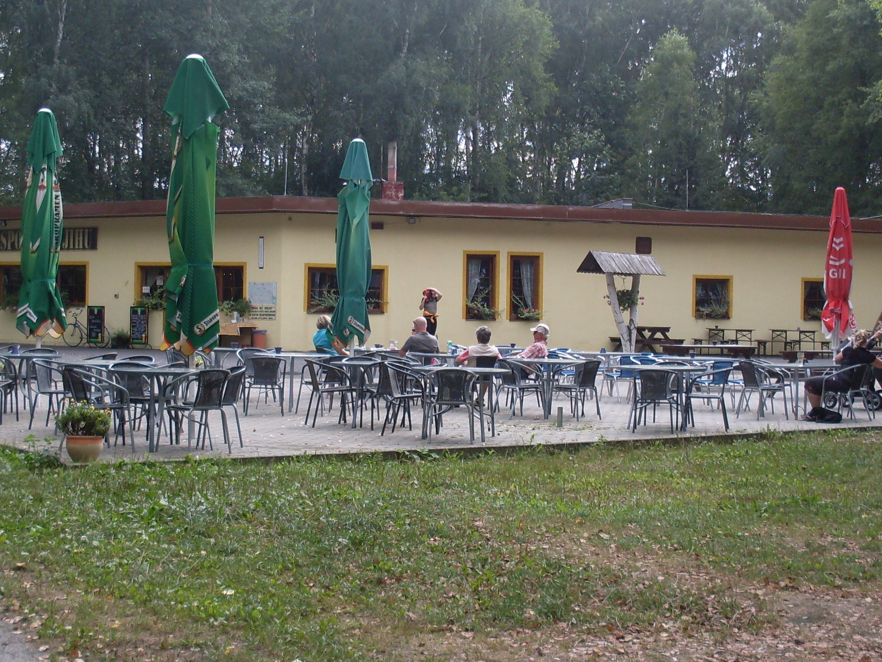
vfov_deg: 26.1
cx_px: 448
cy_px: 317
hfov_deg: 34.4
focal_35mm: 56
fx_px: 1427
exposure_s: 1/350
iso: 80
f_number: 2.8
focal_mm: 6.3
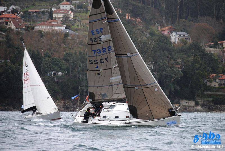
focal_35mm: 202
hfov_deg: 10.1
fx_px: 1268
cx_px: 112
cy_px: 76
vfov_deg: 6.8
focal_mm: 135
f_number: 5
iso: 280
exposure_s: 1/125
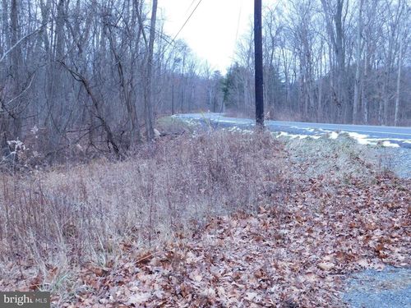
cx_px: 206
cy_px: 154
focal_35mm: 36
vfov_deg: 39.7
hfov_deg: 51.4
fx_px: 427
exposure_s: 1/40
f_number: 3.5
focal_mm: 6.3
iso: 125
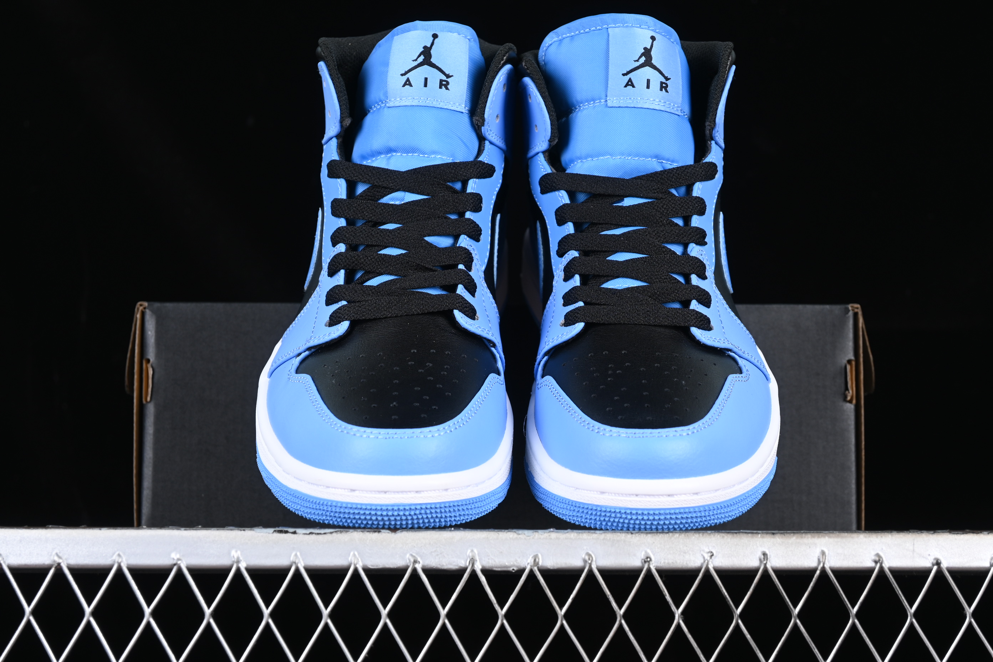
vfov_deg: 18.2
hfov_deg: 27.0
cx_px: 496
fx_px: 2069
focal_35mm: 75
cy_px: 331
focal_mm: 50
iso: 160
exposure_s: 1/60
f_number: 6.3
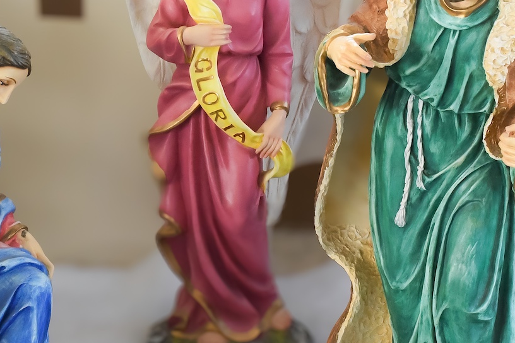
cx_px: 191
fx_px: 1616
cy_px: 201
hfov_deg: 18.1
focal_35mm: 113
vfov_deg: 12.1
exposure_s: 1/160
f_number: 9
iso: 2500
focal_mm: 32
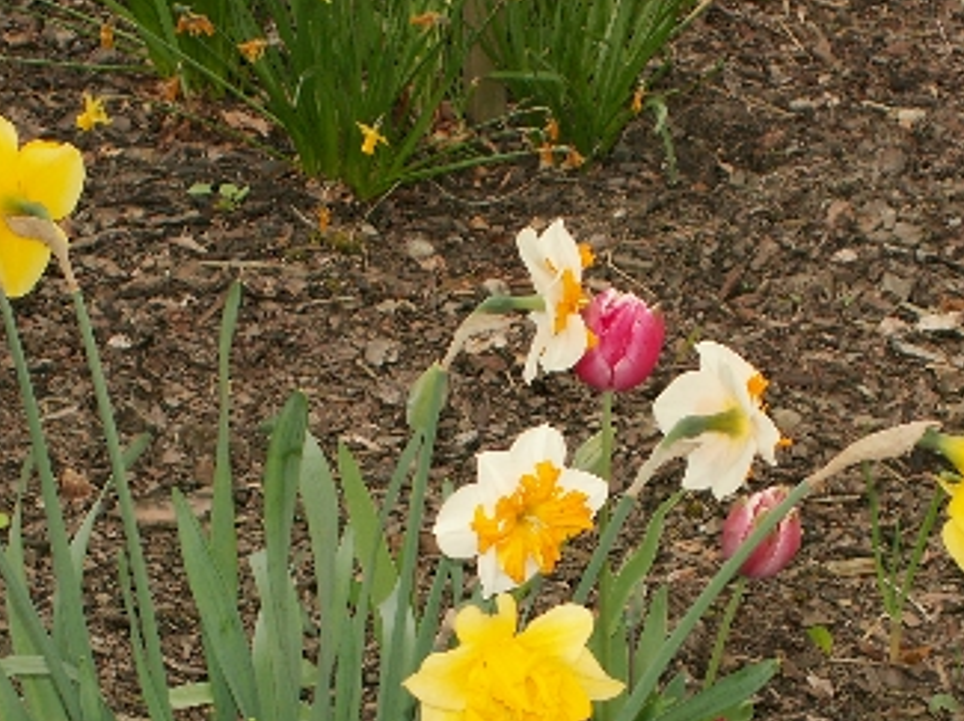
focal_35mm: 138
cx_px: 492
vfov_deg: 10.7
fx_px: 3839
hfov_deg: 14.3
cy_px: 665
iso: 50
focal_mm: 11.73
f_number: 3.2
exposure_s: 1/200
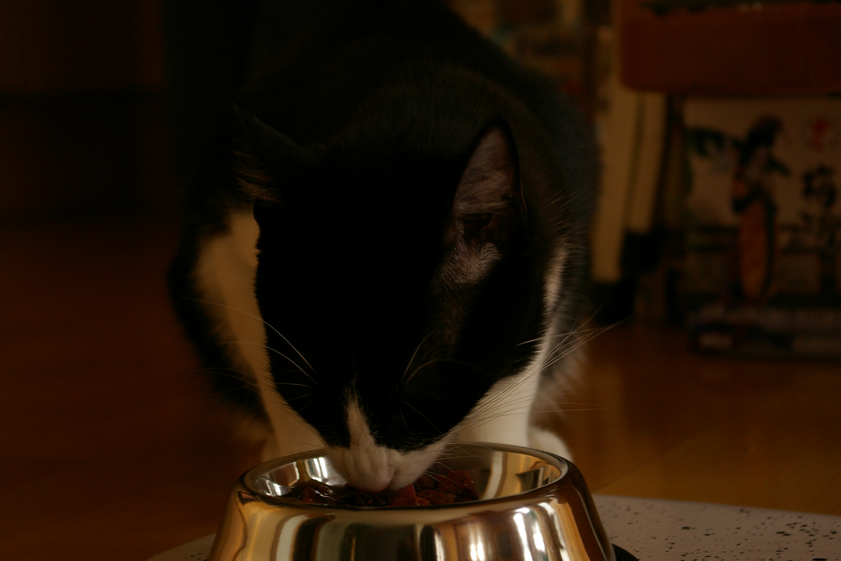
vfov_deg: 16.6
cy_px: 280
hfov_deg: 24.6
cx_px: 420
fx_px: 1927
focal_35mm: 82
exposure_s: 1/30
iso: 400
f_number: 5.6
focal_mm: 55
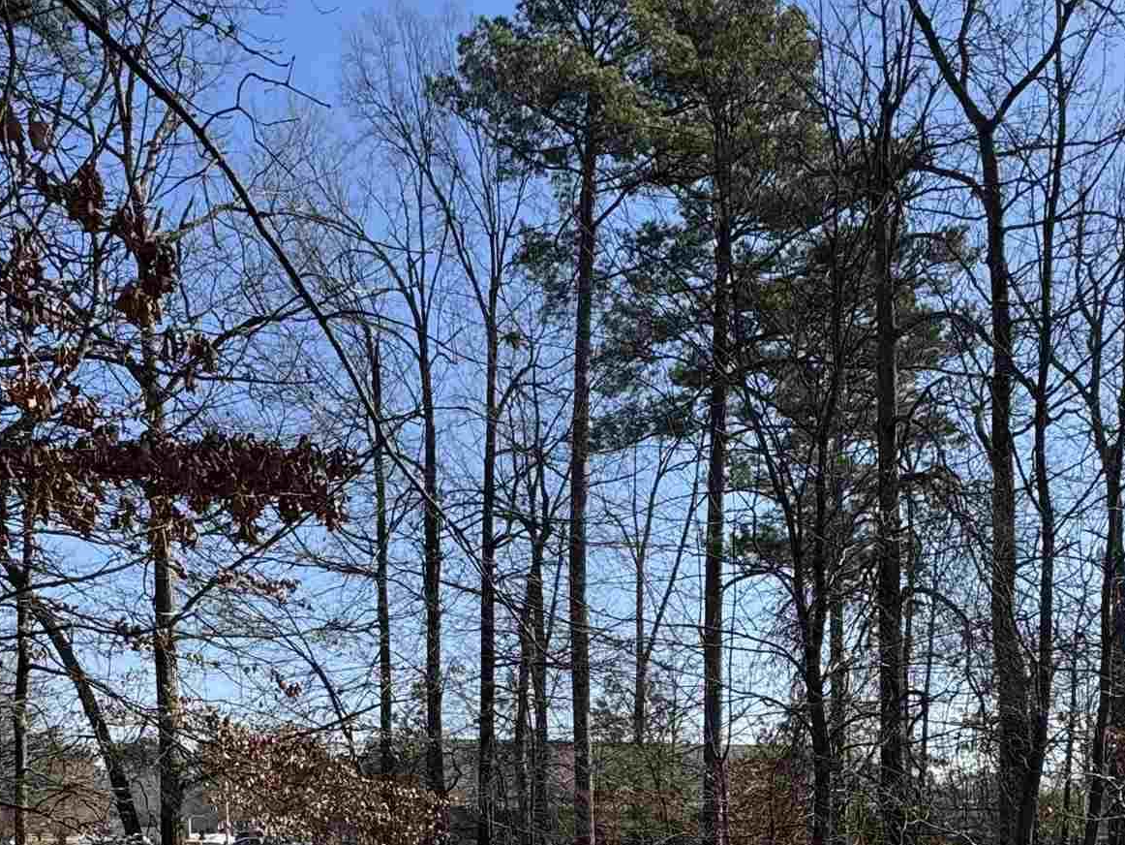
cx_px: 528
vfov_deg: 35.0
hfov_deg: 50.1
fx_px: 1203
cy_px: 852
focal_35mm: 37
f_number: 2.2
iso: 40
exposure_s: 1/1126
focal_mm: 2.22
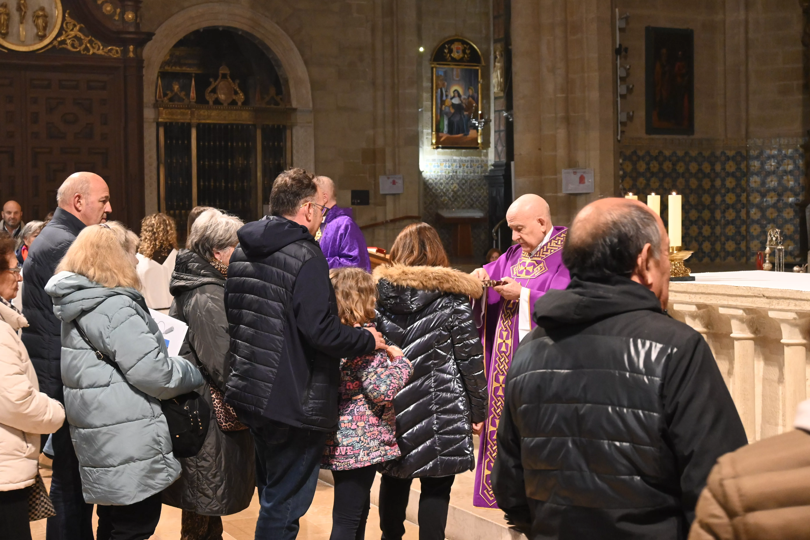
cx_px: 405
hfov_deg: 35.1
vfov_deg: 23.8
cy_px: 270
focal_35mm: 57
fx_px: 1282
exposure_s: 1/40
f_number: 5.6
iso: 3200
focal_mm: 38
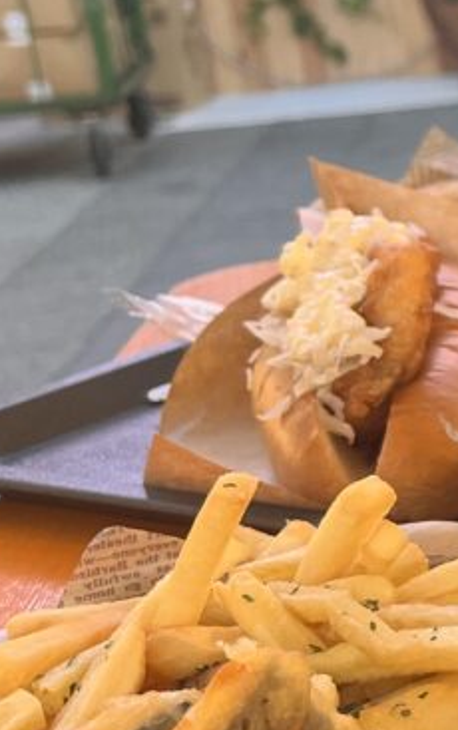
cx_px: 1083
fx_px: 1913
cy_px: 306
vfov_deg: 21.6
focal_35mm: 96
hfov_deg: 11.4
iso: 125
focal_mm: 5.1
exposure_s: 1/100
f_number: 1.6
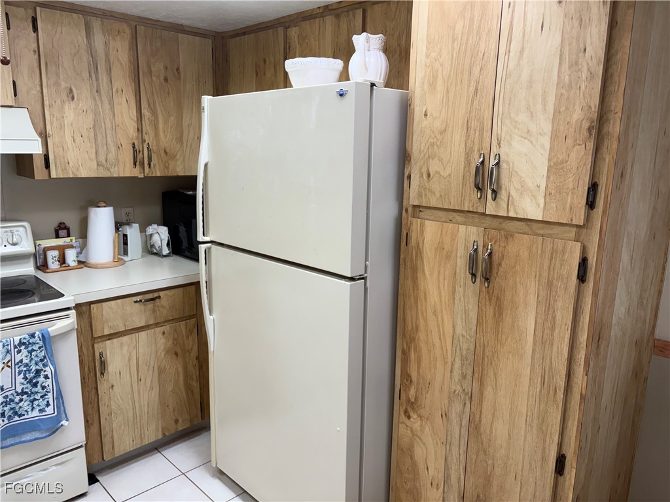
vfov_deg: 53.1
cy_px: 251
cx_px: 335
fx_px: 503
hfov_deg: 67.3
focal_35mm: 26
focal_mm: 5.96
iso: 125
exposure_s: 1/120
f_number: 1.6
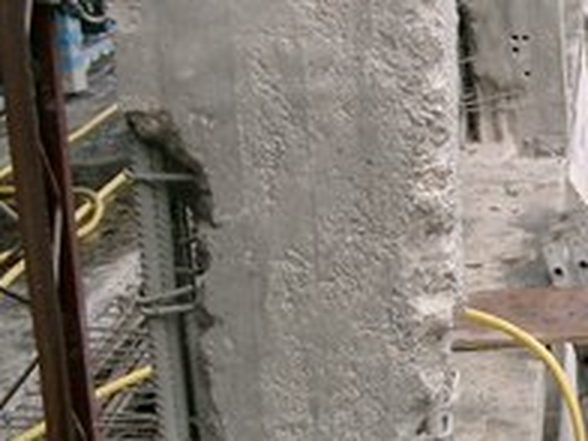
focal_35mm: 113
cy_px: 171
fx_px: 1919
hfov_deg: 16.9
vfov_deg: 13.1
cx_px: 633
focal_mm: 7.6
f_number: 2.6
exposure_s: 1/320
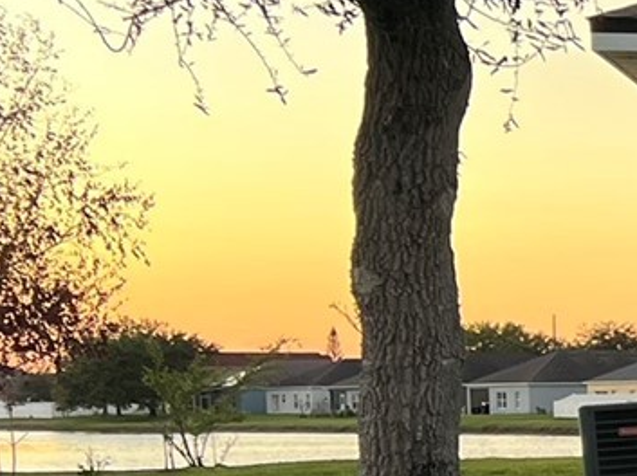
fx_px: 2169
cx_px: 1377
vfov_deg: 12.4
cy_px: 463
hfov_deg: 13.6
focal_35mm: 118
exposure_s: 1/121
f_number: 1.5
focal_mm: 5.7
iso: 80
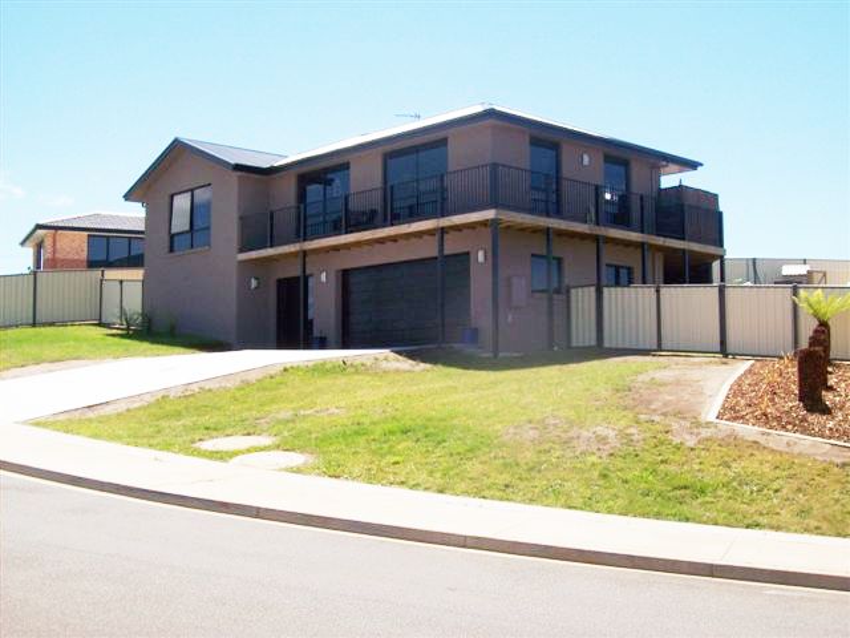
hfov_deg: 42.1
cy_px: 319
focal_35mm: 45
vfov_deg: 32.2
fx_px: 1105
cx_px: 425
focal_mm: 7.6
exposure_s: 1/477
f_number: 5.4
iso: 80
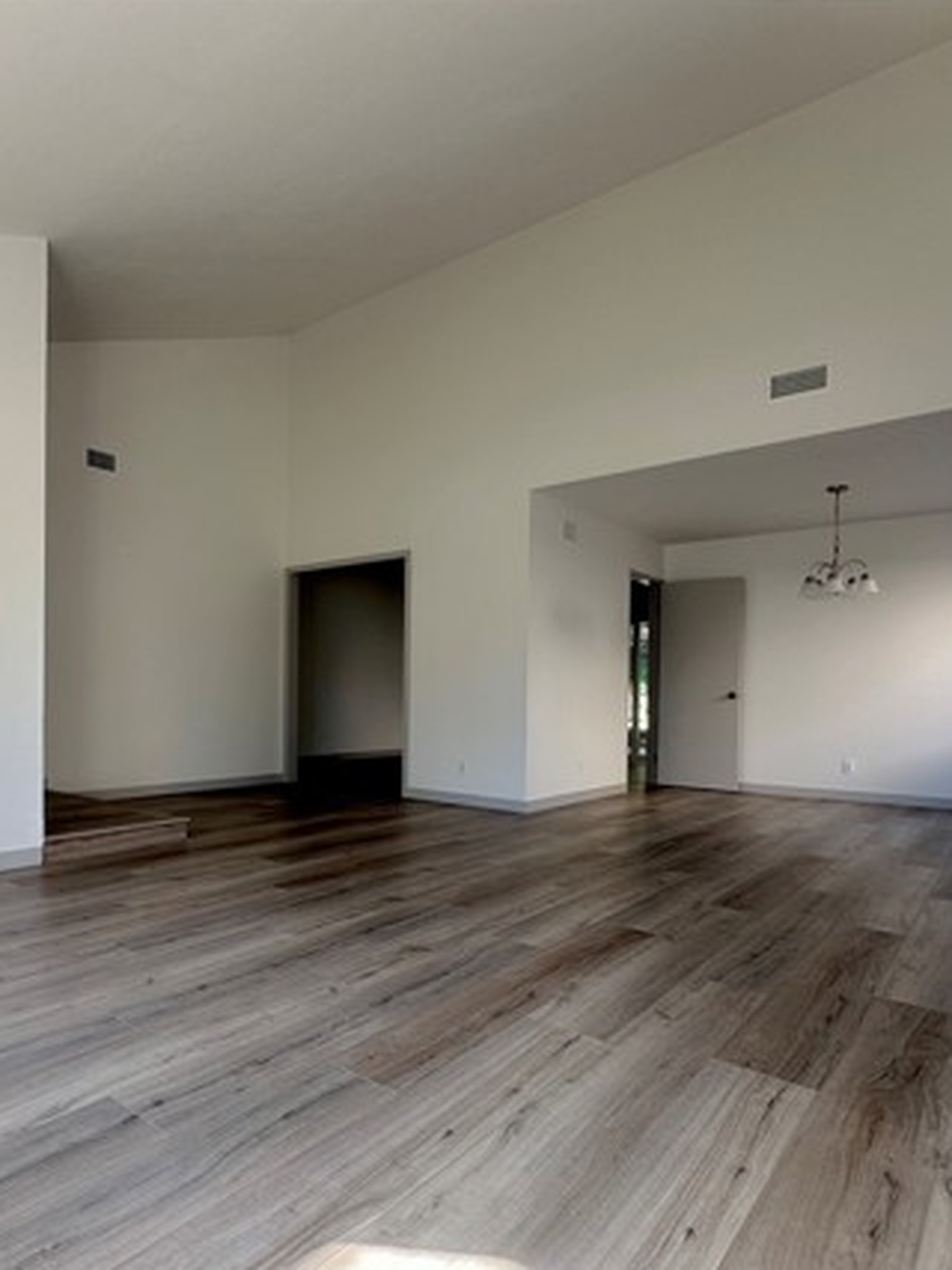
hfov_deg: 62.7
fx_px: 770
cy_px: 699
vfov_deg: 78.8
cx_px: 369
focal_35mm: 21
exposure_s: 1/99
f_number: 2.2
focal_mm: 2.22
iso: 64
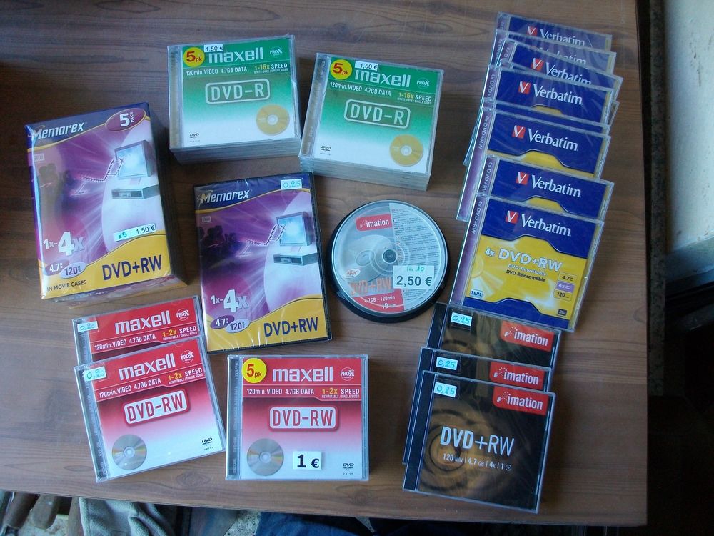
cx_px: 357
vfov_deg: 44.2
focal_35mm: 32
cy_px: 268
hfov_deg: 56.8
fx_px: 660
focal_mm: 5.7
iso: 197
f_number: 2.9
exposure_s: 1/64
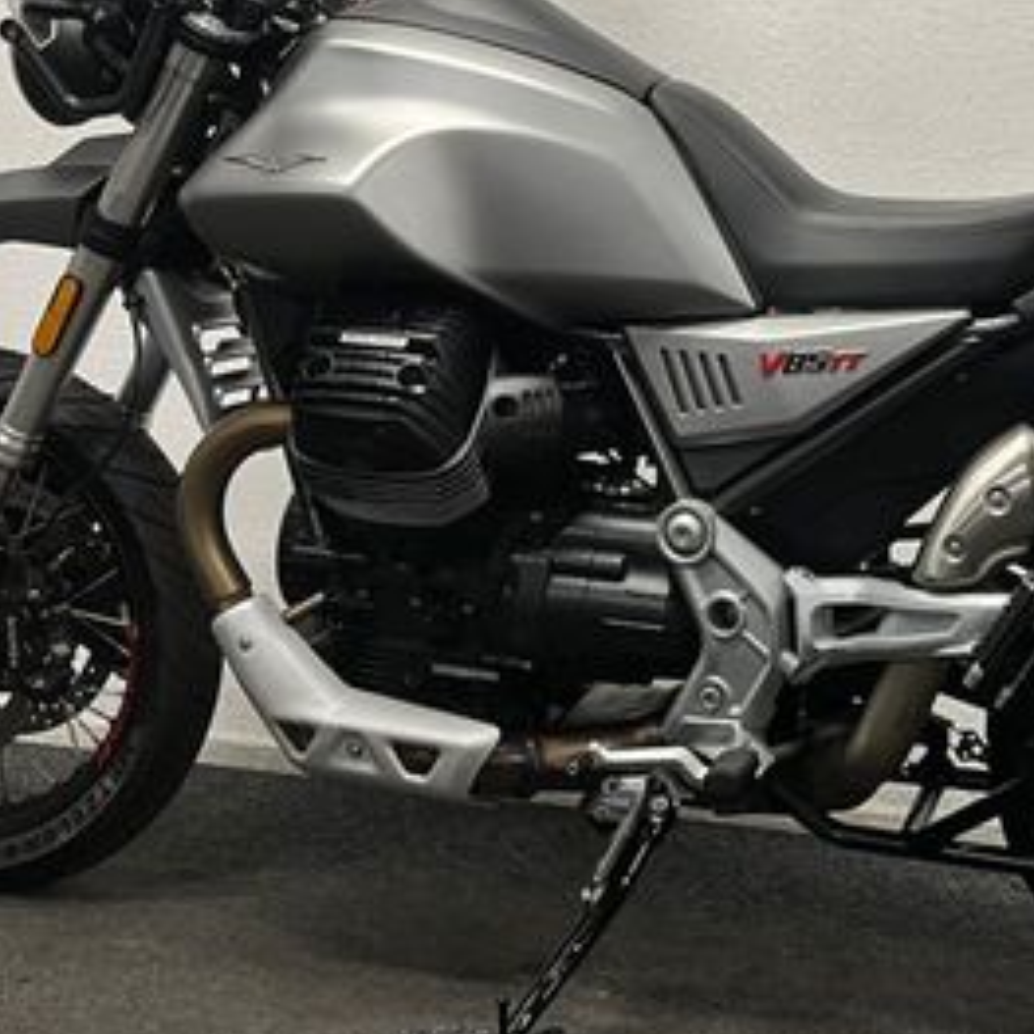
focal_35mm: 56
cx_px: 751
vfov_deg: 30.4
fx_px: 1893
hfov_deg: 30.1
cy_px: 370
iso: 80
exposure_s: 1/50
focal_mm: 5.1
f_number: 1.6
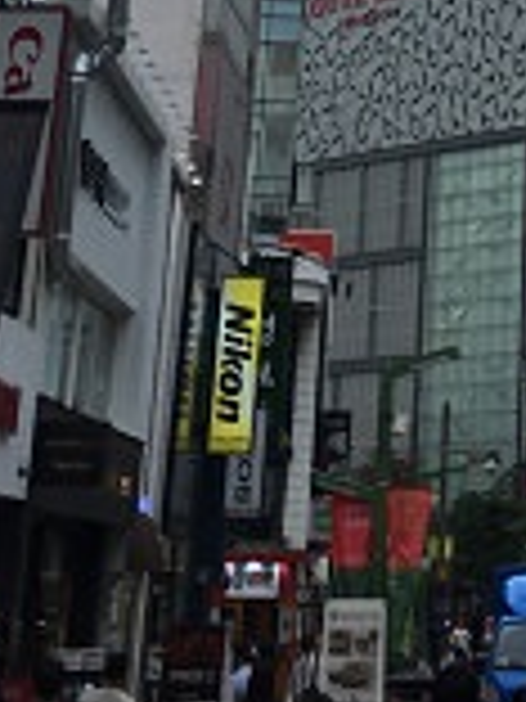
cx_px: 656
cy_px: -652
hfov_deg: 12.1
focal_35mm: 119
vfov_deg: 14.2
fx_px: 2411
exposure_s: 1/463
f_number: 2.2
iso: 25
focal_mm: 4.15
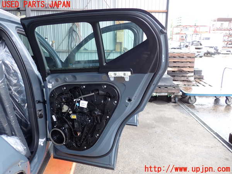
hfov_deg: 60.0
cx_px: 116
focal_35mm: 30
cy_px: 87
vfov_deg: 46.8
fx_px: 201
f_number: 2.3
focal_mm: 5.4
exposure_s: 1/60
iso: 125
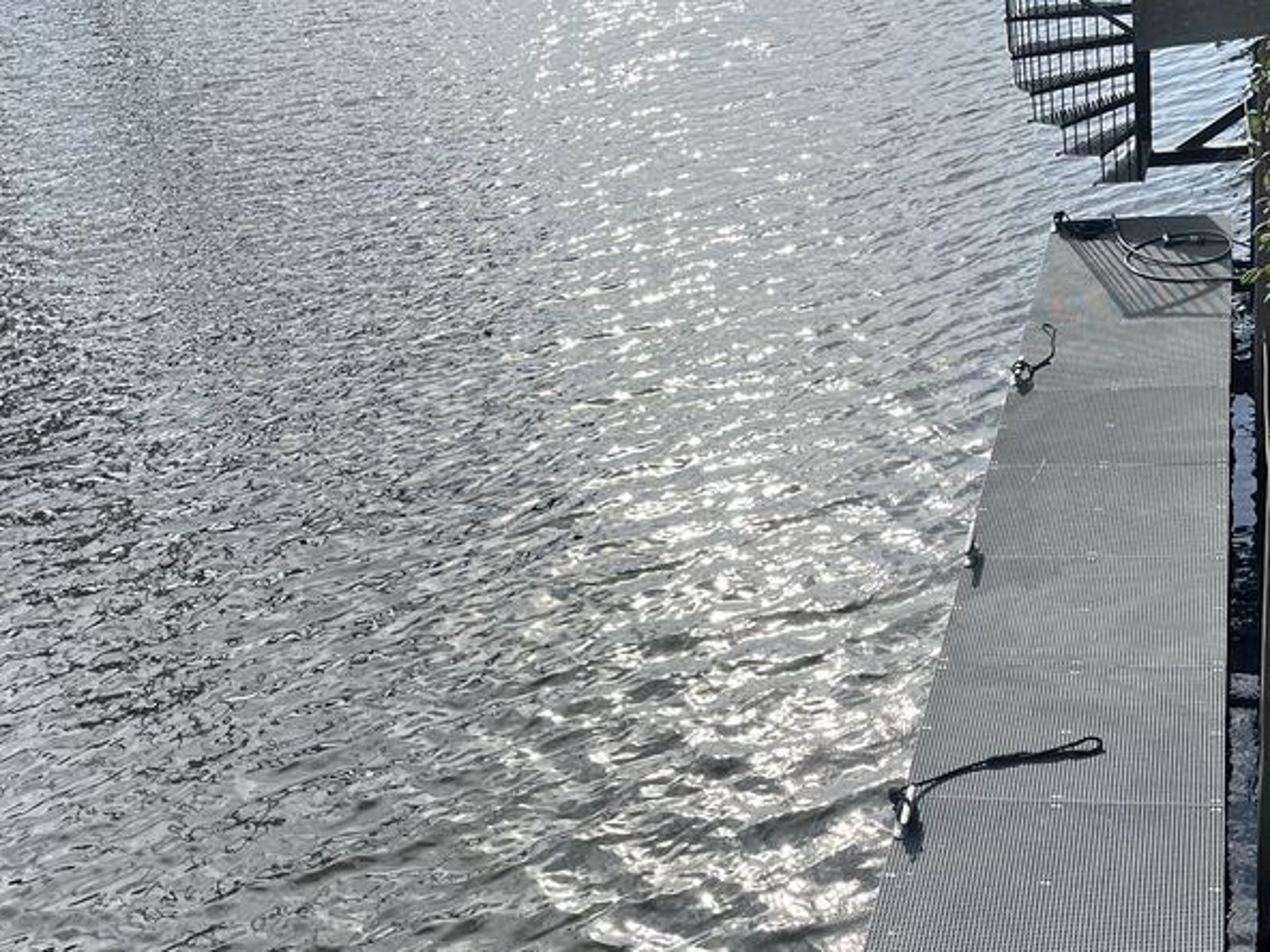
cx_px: 811
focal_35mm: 45
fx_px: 1651
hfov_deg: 41.7
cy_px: 768
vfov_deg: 31.3
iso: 50
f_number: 1.6
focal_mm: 5.1
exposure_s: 1/3623
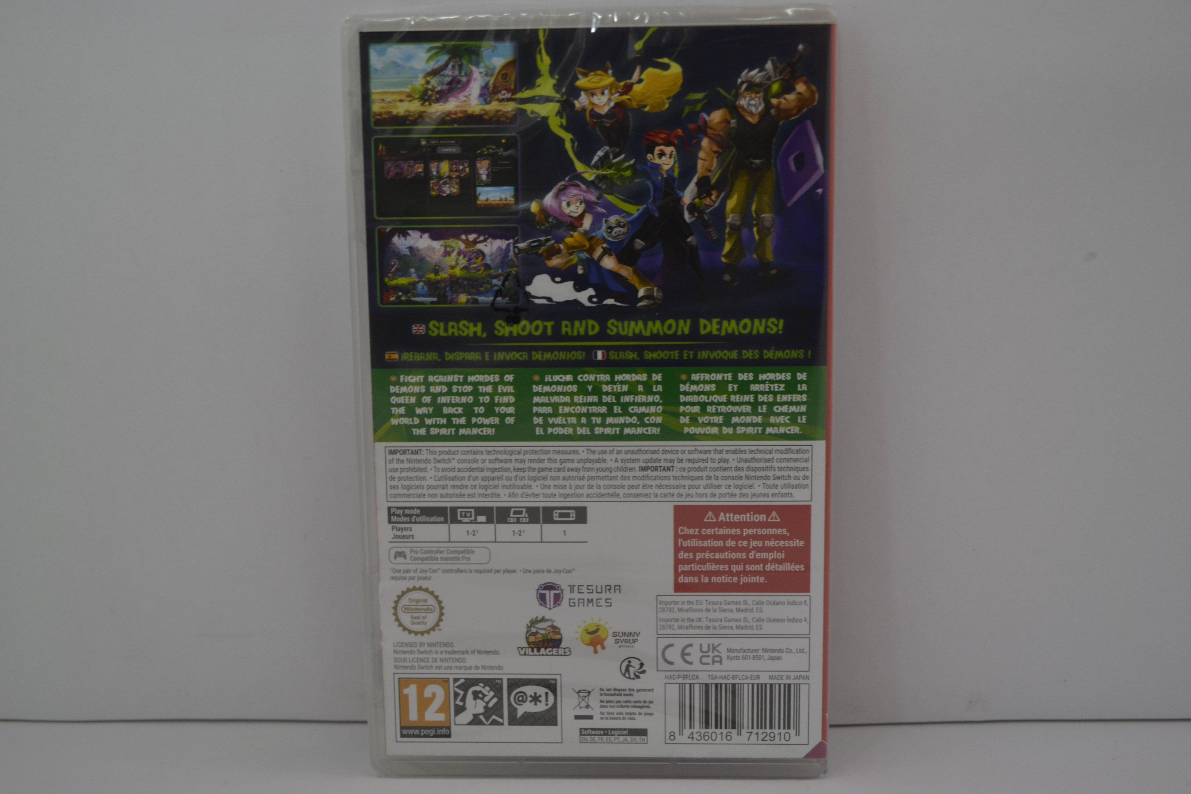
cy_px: 397
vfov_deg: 29.9
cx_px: 596
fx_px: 1489
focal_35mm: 45
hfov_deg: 43.6
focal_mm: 30
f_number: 4.5
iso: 400
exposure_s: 1/20
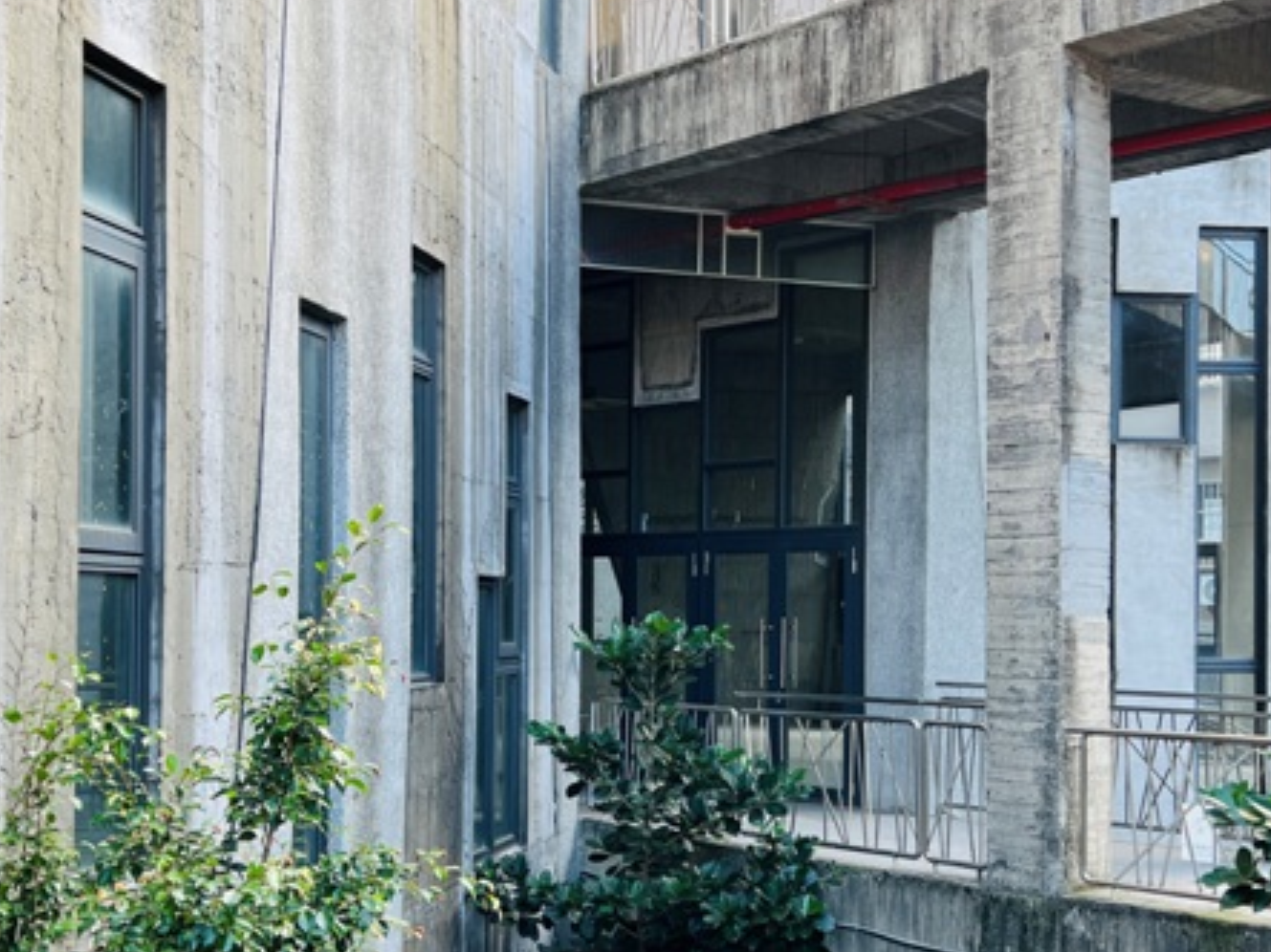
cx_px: 620
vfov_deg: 30.8
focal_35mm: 47
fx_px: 1725
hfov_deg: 40.4
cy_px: 585
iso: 40
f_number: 1.5
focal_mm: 5.7
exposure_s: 1/239
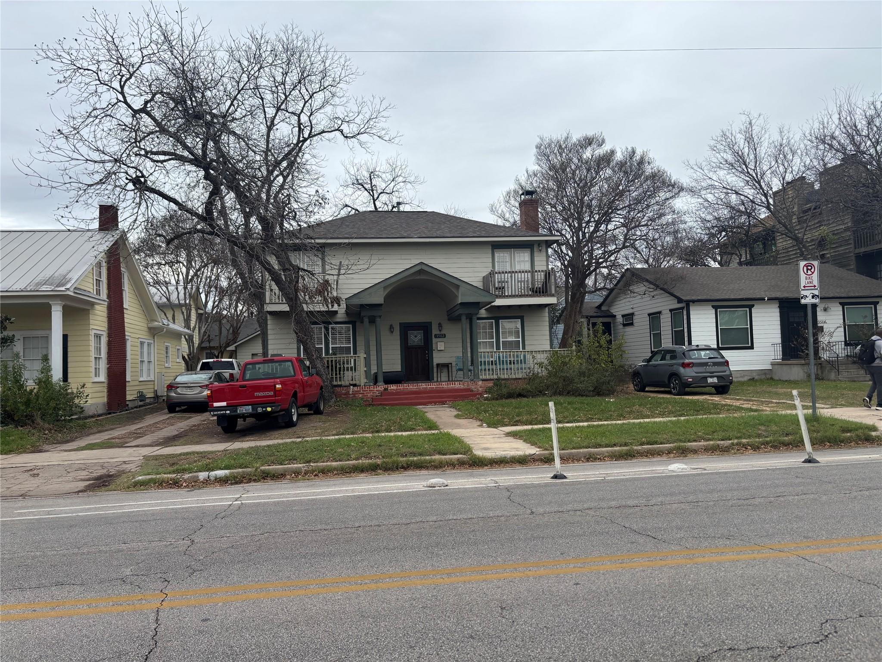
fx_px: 662
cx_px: 441
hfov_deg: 67.3
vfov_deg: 53.1
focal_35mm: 26
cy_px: 331
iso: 50
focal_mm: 5.96
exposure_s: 1/1812
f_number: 1.6
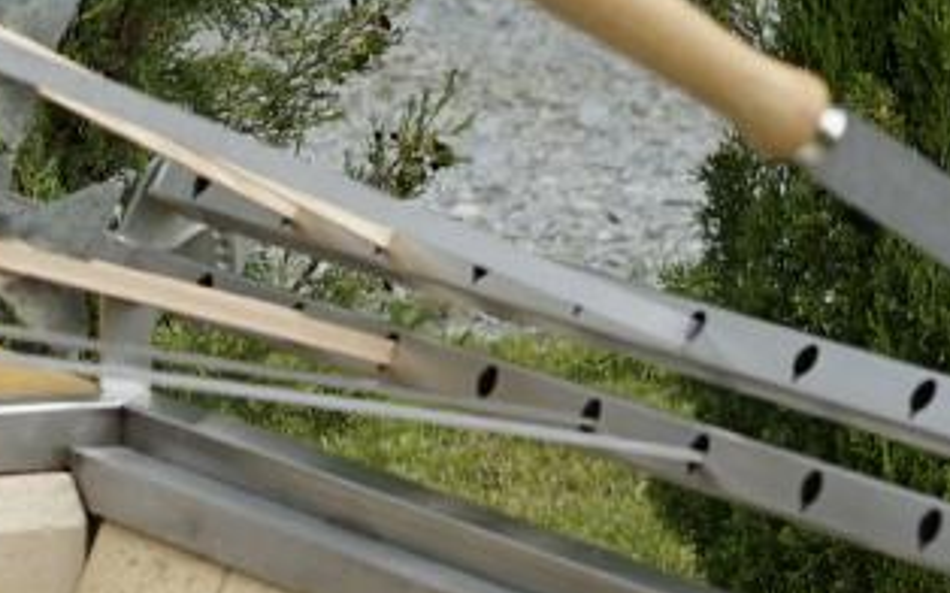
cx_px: -820
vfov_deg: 4.2
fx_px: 8075
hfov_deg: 6.6
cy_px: 747
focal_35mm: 312
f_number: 5
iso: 100
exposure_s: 1/100
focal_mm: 50
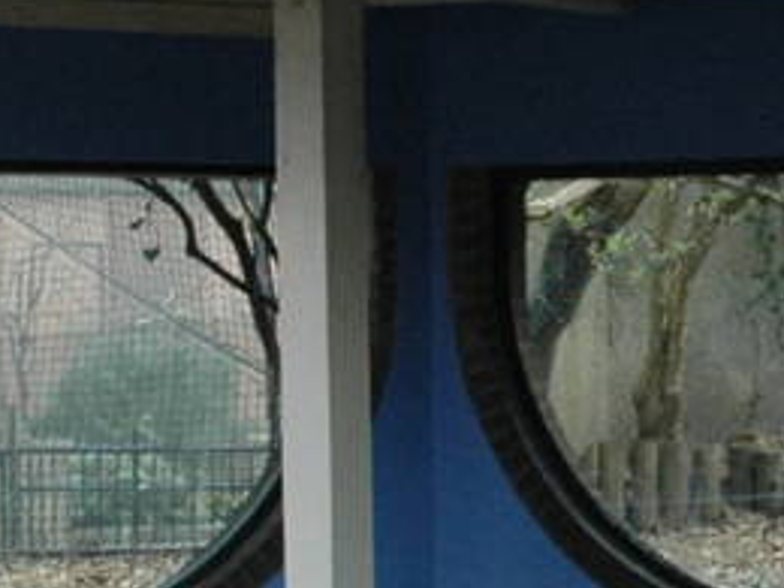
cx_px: 1025
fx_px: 4824
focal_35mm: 213
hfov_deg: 9.1
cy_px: 454
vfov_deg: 7.0
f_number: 5
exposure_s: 1/100
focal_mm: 24
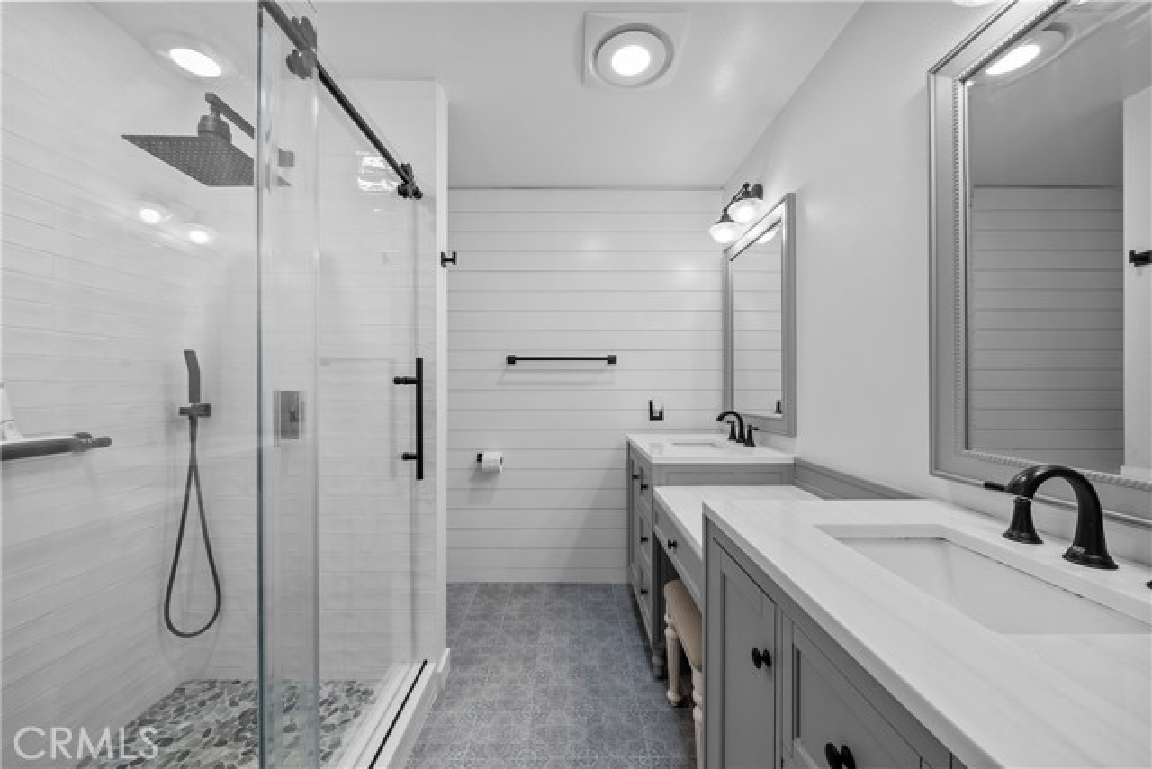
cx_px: 576
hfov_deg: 108.3
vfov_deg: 85.5
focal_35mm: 13
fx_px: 416
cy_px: 384
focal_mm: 13
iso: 250
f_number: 9
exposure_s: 1/6
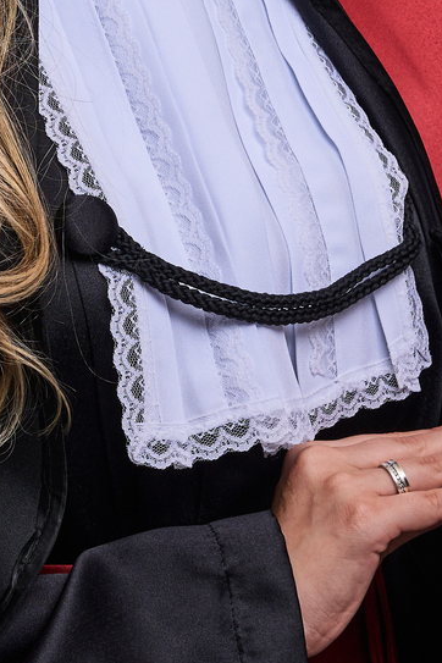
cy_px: 247
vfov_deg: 7.3
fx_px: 5193
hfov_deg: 4.9
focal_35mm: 282
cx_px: 161
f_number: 10
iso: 320
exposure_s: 1/160
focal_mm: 85
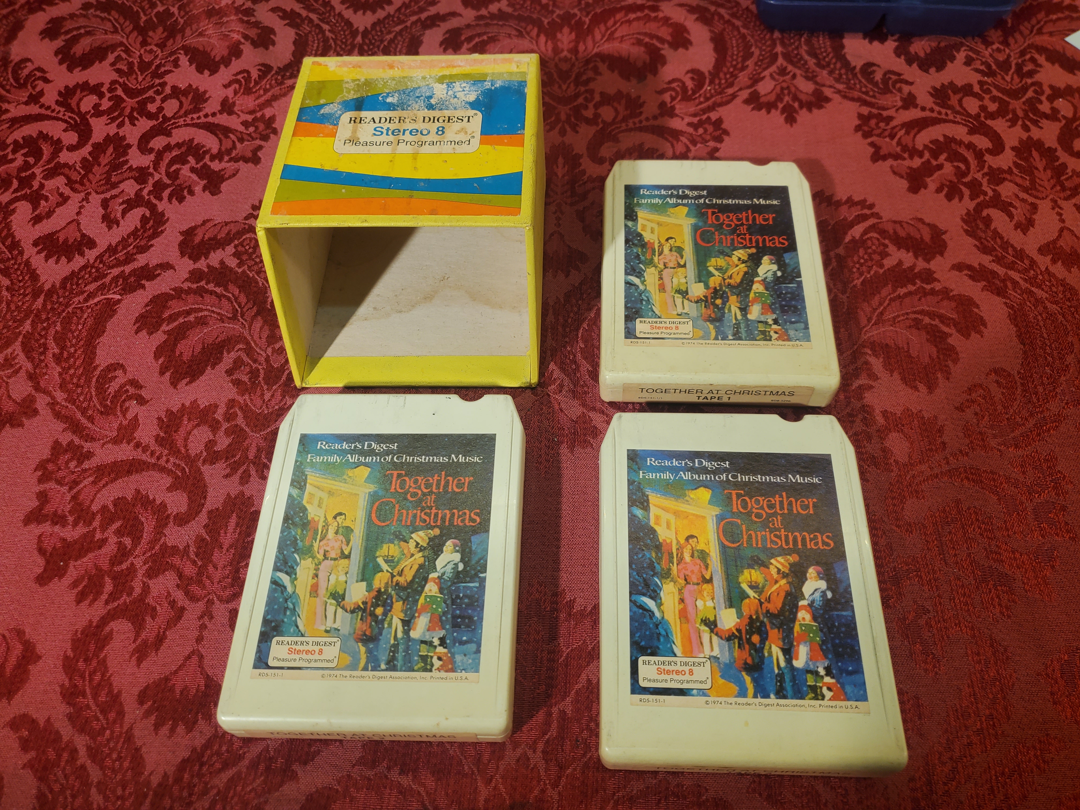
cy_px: 405
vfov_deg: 53.1
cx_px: 540
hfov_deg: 67.3
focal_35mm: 26
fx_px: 811
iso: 50
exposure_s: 1/120
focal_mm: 4.3
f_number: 1.5
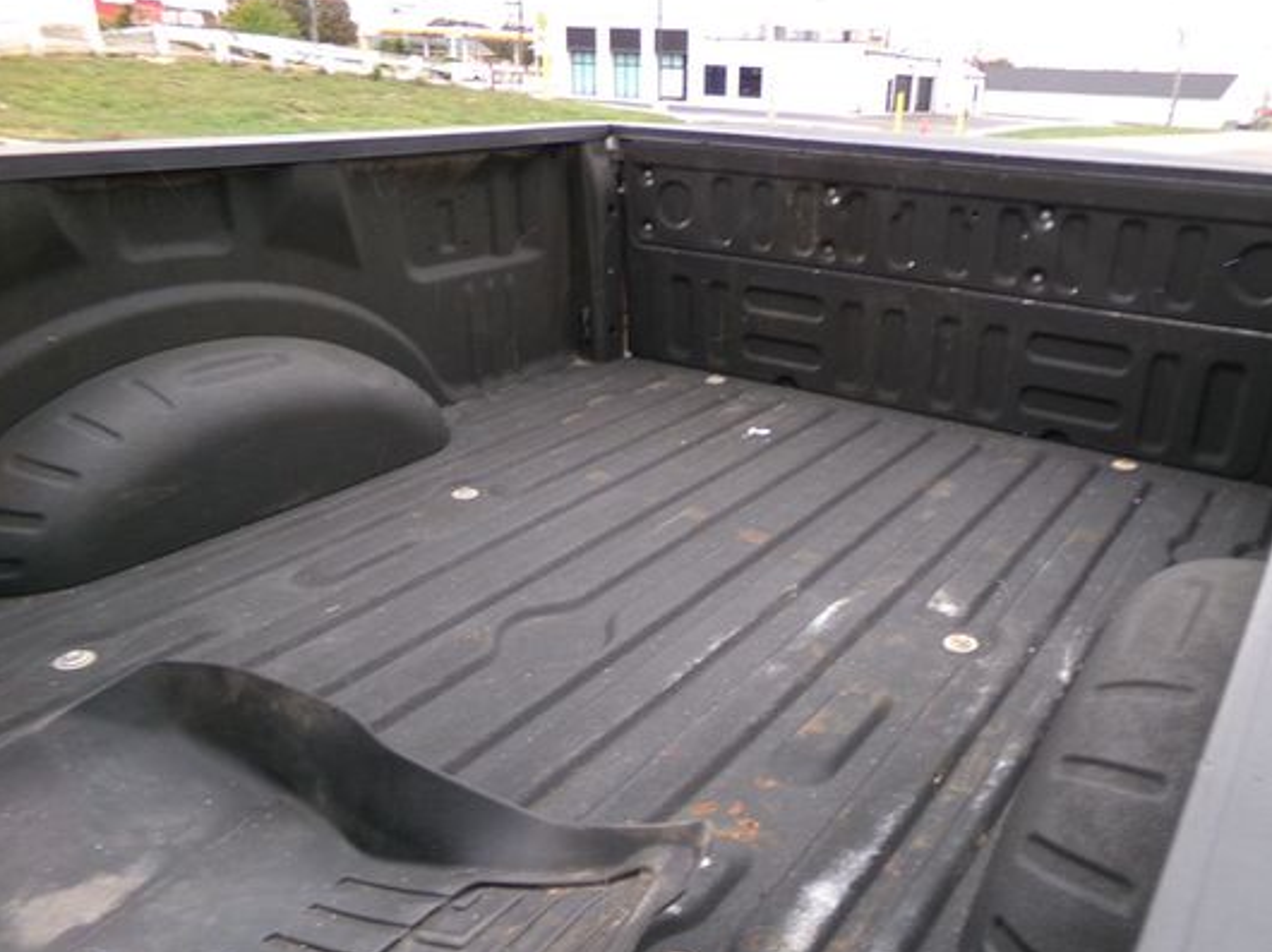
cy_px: 542
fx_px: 1065
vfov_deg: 48.1
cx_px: 758
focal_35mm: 29
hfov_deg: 61.2
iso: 167
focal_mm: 4.3
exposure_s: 1/34
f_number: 3.7
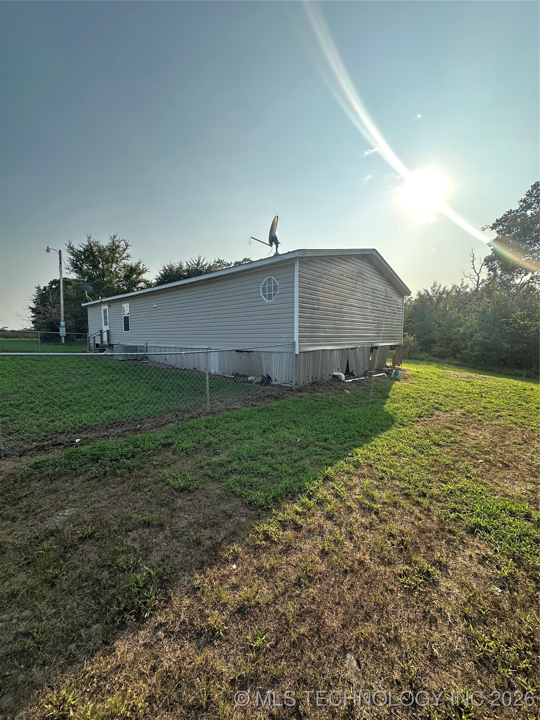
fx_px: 291
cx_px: 270
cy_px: 360
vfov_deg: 102.1
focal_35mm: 14
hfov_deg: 85.7
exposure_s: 1/1208
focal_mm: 2.22
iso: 40
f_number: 2.2
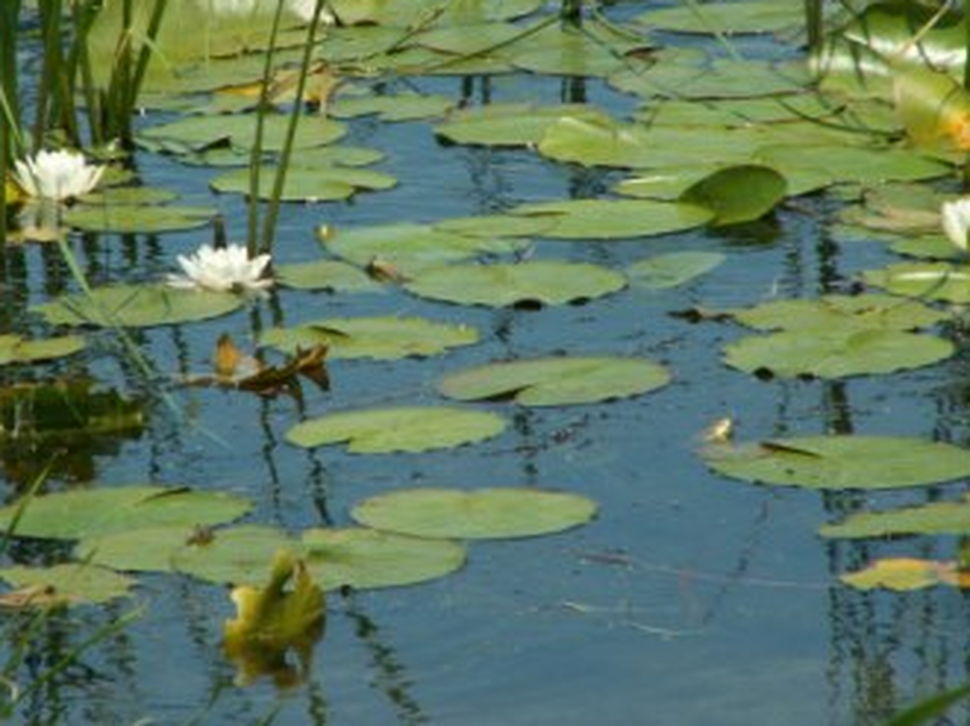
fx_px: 15989
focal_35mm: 571
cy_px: 241
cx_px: 397
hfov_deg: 3.5
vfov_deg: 2.6
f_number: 7.1
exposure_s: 1/200
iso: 50
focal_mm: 69.45
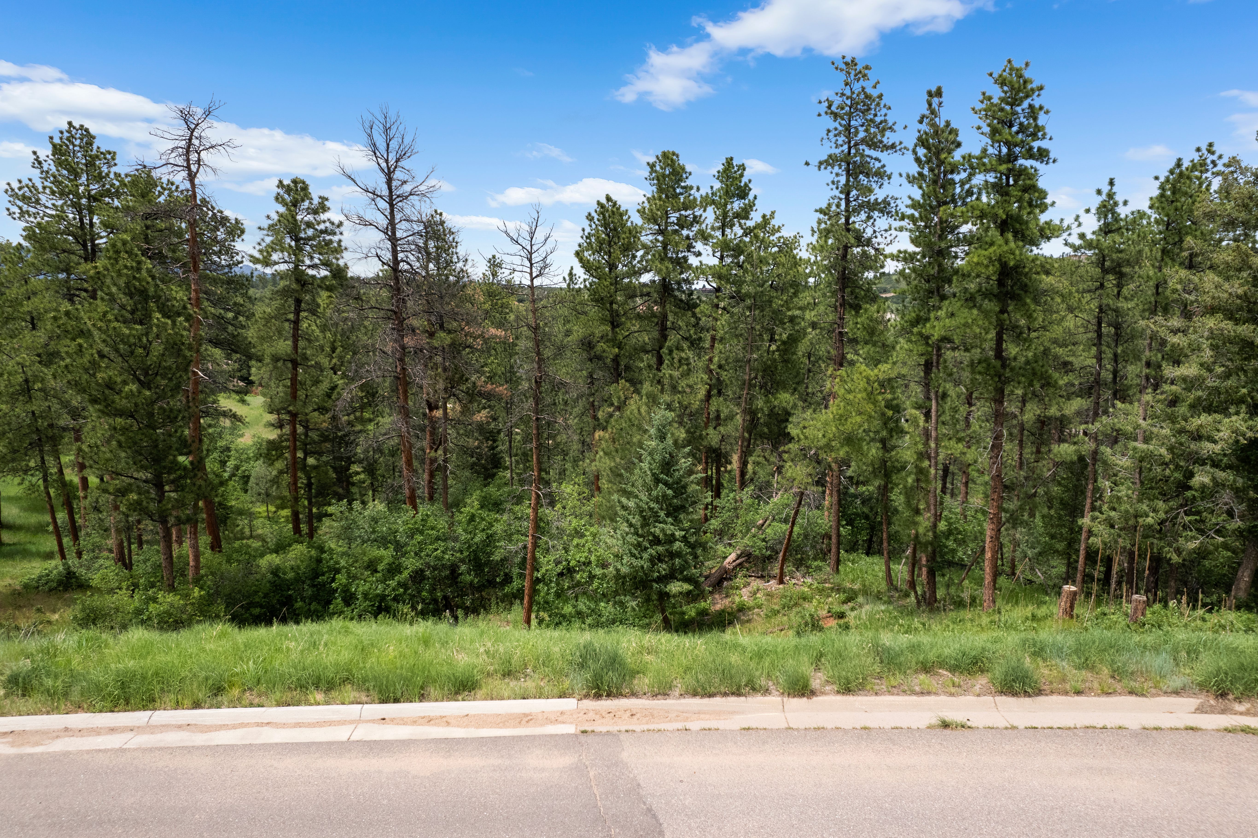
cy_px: 419
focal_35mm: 22
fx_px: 769
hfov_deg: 78.6
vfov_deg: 57.2
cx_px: 629
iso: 100
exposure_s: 1/1600
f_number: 2.8
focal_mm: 8.38
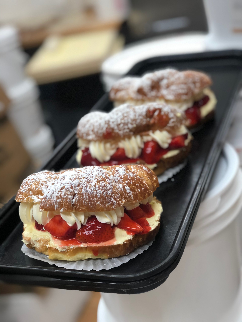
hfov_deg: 25.7
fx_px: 531
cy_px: 161
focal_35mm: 57
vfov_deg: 33.8
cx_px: 121
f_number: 2.8
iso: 50
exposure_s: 1/31
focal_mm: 6.6
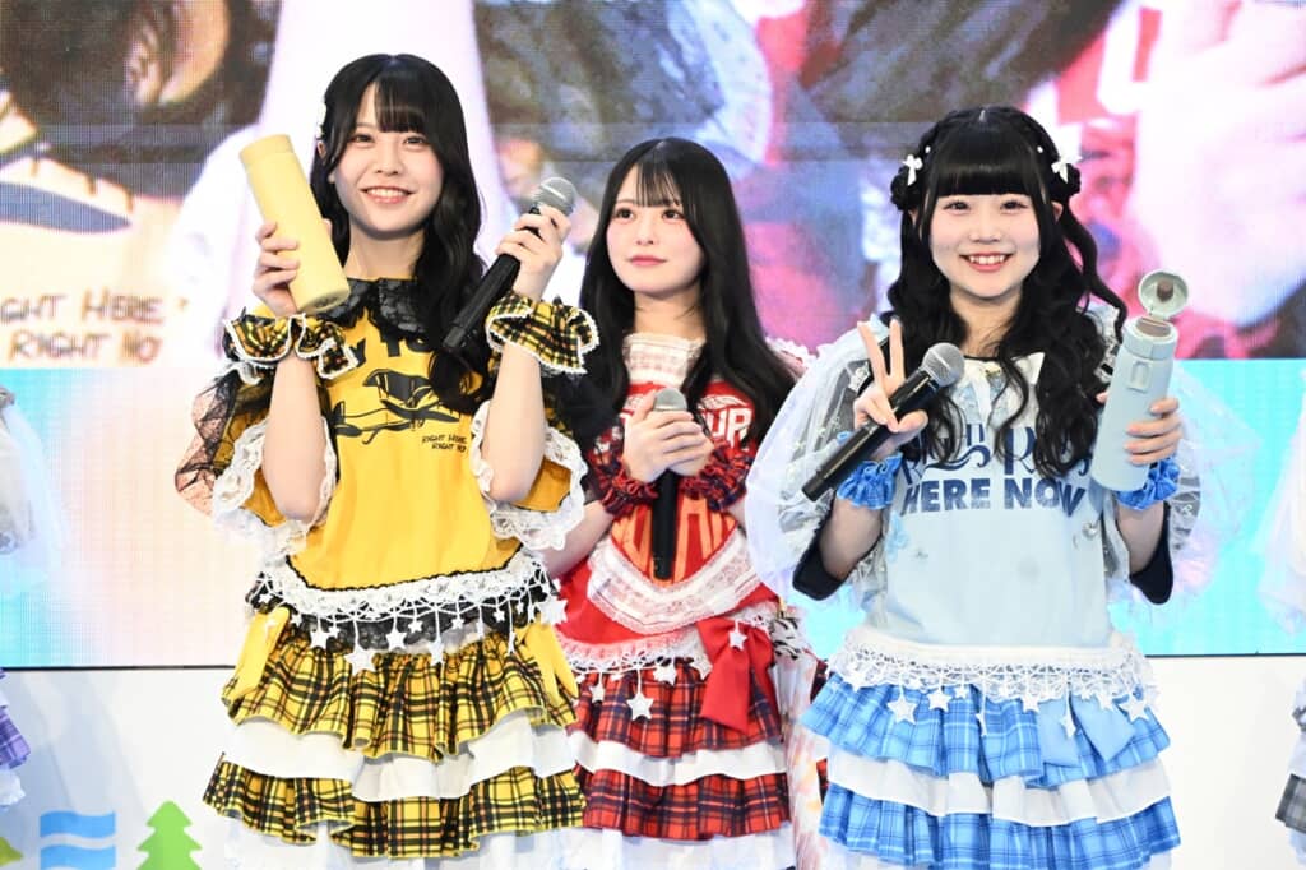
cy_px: 435
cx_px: 653
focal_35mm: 187
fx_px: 6781
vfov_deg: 7.3
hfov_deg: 11.0
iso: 4000
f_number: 6
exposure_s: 1/200
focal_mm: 125
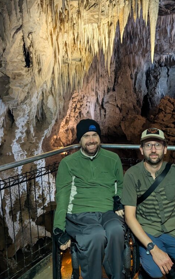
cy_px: 140
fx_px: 259
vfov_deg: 56.7
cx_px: 101
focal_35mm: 34
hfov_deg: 37.2
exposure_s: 1/45.5
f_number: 1.68
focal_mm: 6.9
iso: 920
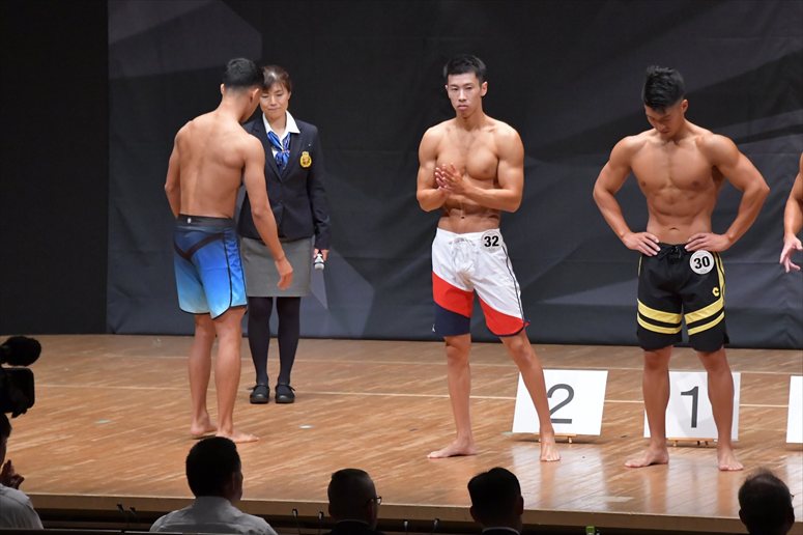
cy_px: 268
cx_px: 402
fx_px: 5016
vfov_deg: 6.1
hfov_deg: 9.2
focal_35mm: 225
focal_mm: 150
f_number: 5.6
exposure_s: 1/400
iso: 8000
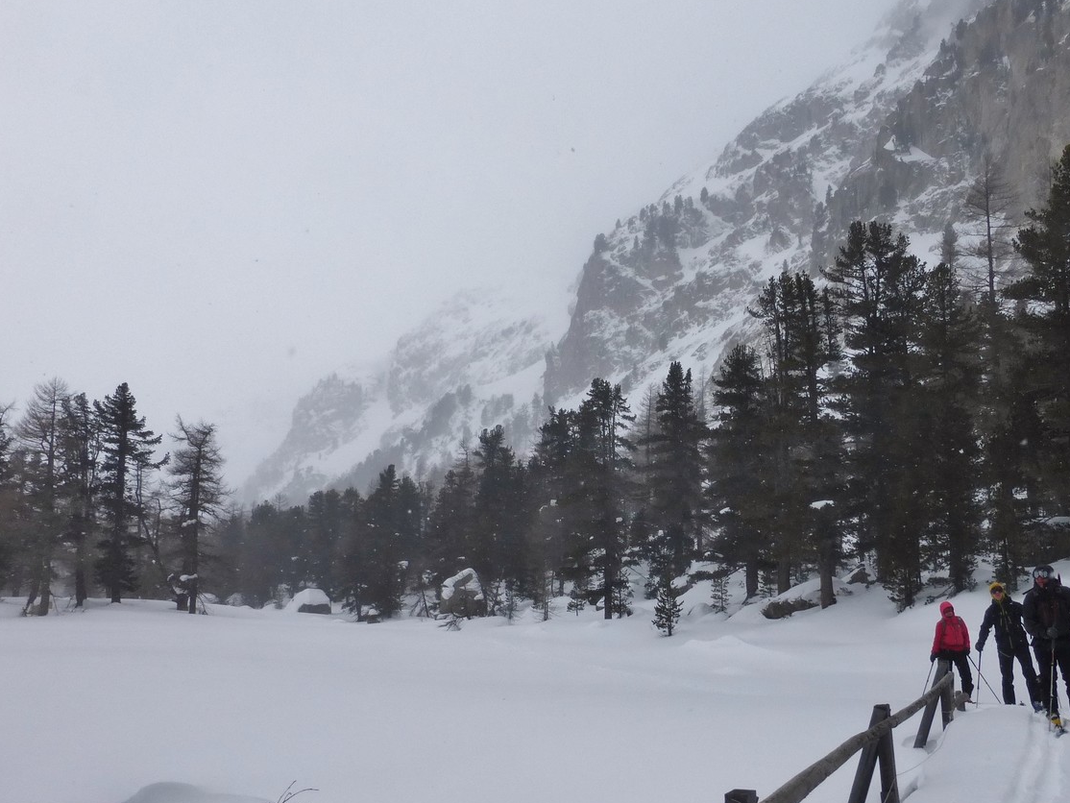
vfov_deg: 40.6
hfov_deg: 52.4
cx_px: 617
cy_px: 472
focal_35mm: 35
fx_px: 1082
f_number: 4
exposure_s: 1/1600
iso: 100
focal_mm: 4.3
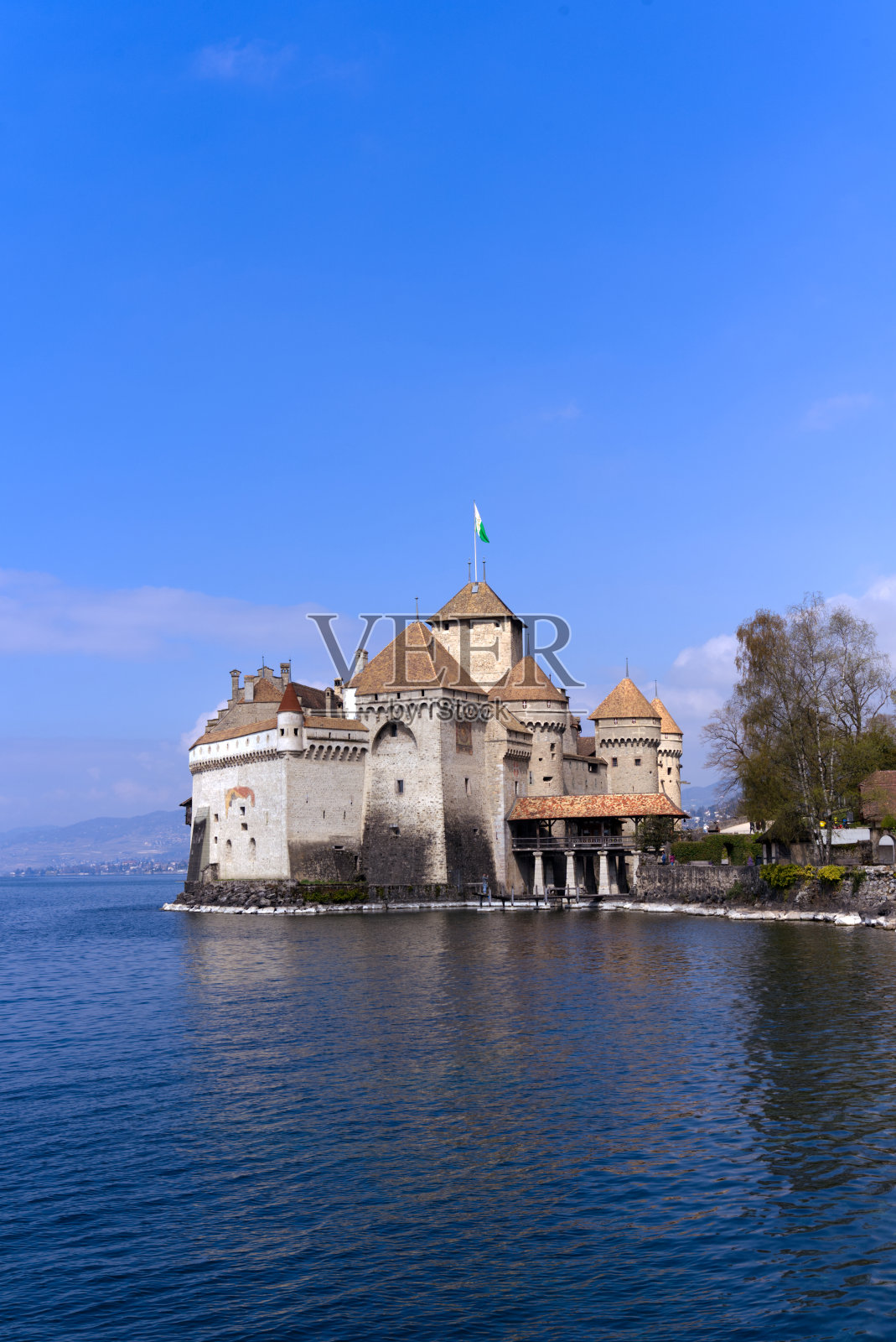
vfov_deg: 49.5
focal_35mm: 39
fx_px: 1454
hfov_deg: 34.3
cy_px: 671
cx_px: 448
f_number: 10
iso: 100
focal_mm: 39
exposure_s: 1/250
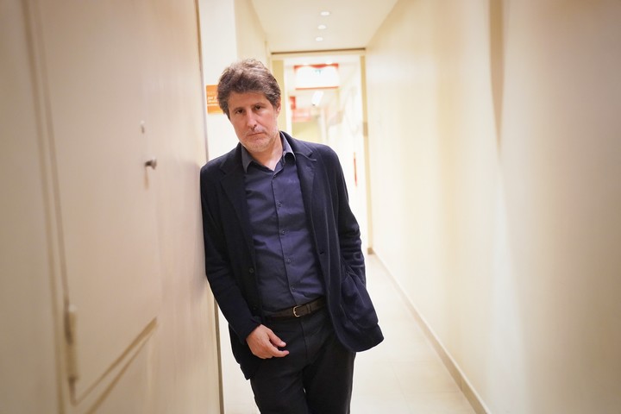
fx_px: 759
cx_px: 310
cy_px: 207
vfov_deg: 30.5
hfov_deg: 44.5
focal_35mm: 44
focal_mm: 44
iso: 6400
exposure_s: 1/125
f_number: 2.8
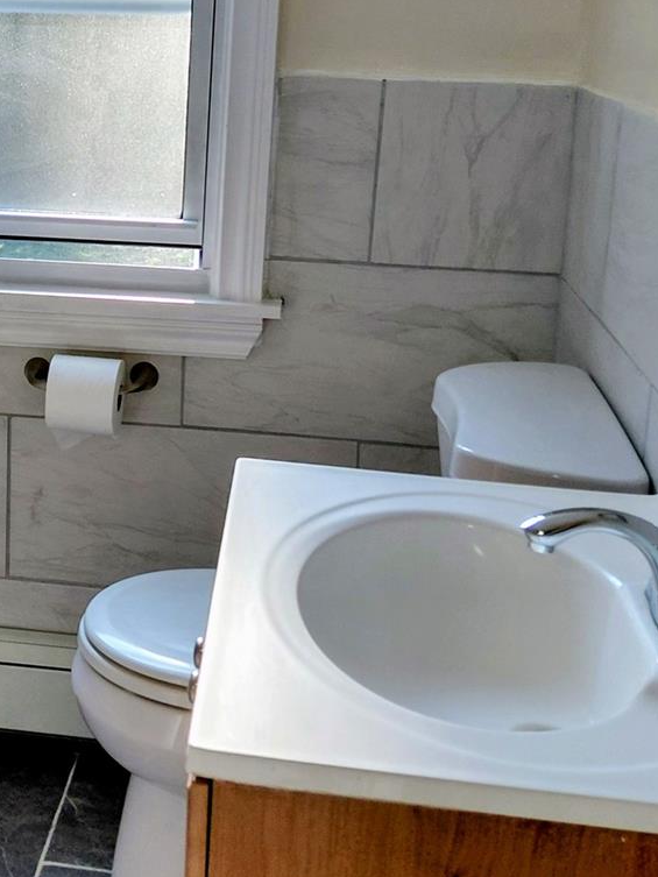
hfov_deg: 27.2
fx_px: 1292
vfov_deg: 36.9
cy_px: 255
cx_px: 30
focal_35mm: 51
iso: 80
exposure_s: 1/120
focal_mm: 4.69
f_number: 1.8
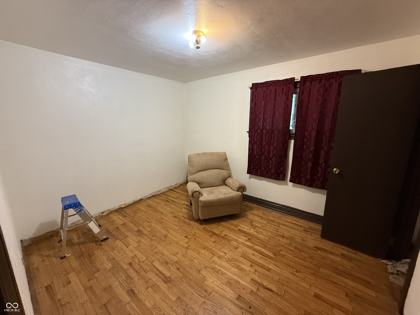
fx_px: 170
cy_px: 158
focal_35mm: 14
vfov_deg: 85.7
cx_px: 210
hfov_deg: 102.1
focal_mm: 2.22
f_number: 2.2
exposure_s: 1/60
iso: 400
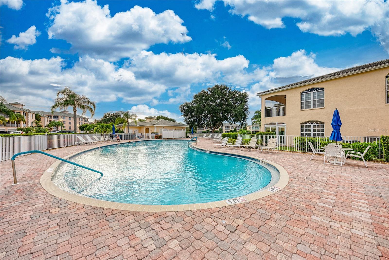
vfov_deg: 85.4
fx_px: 140
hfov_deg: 108.3
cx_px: 194
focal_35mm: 13
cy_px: 130
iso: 400
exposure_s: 1/200
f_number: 7.1
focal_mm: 13
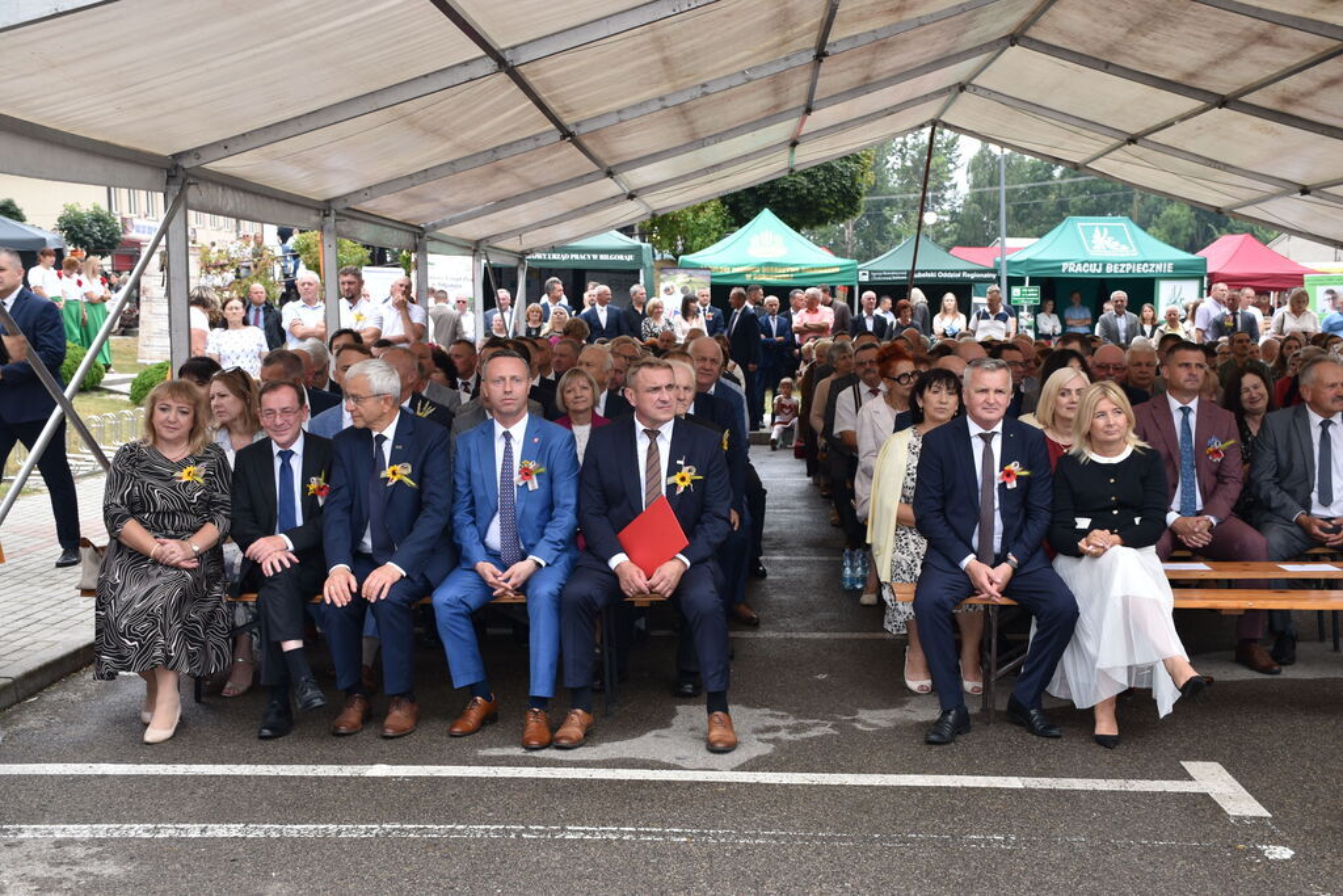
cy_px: 448
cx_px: 672
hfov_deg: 43.6
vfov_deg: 29.9
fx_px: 1679
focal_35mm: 45
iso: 125
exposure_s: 1/125
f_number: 5.6
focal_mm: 30
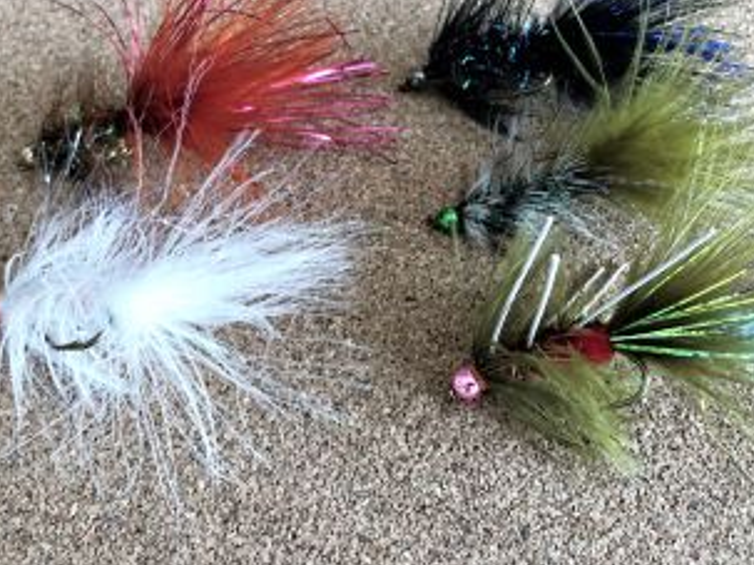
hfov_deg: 50.1
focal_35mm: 37
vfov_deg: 38.5
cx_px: 391
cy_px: 236
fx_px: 806
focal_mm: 3.99
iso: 100
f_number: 1.8
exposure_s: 1/13
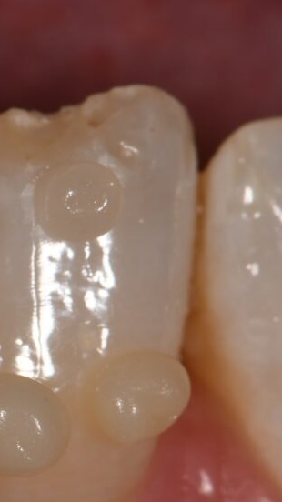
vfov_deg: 7.1
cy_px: 302
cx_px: -125
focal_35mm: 305
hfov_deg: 4.0
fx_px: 4059
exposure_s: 1/160
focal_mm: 105
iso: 200
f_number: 32
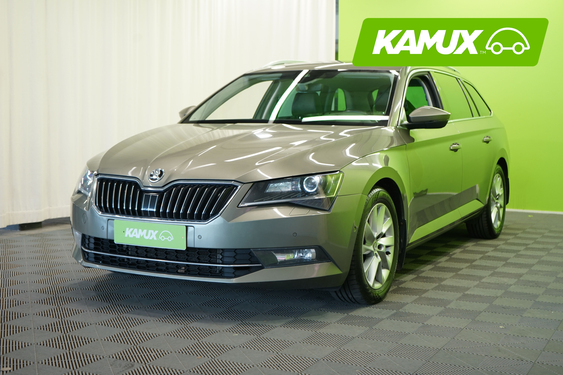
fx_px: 766
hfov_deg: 40.3
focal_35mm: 49
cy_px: 188
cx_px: 282
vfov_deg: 27.5
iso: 500
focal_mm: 49
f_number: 4.5
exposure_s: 1/30
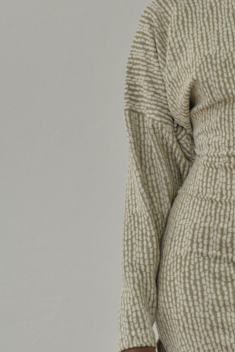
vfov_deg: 6.7
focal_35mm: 309
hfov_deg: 4.4
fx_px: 3024
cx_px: 261
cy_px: 99
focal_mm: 90
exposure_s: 1/400
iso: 400
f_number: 5.3
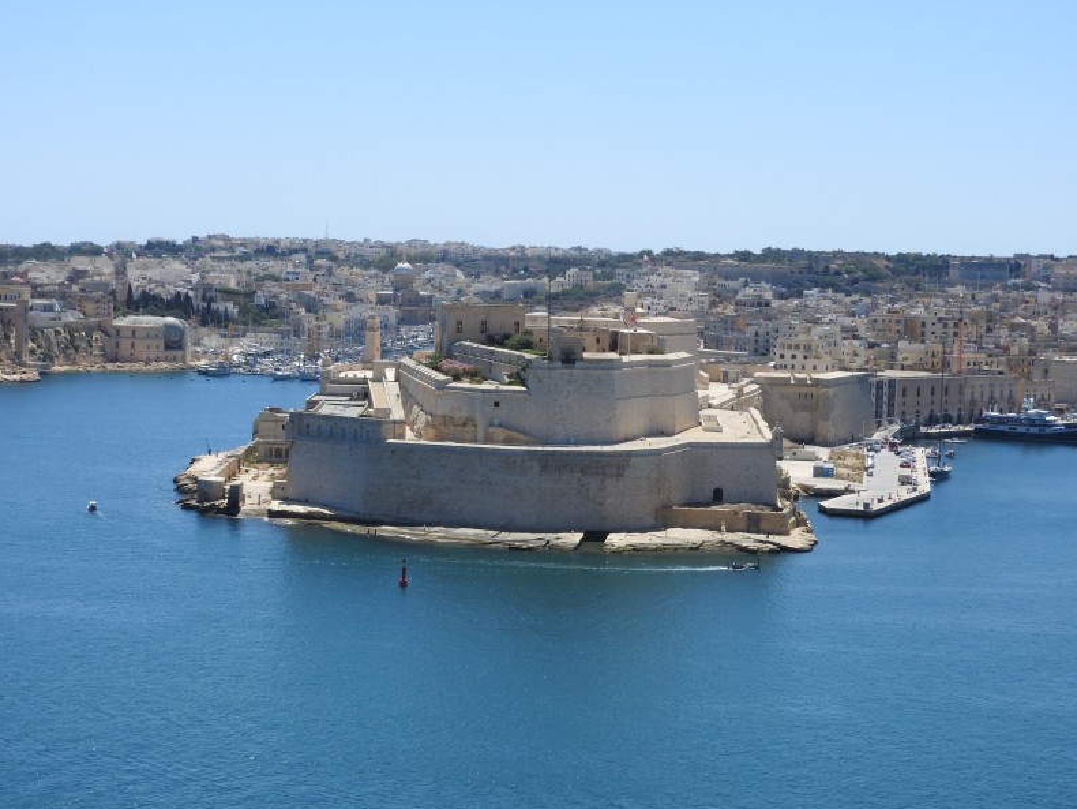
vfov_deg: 18.2
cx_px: 544
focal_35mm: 81
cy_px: 407
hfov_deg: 24.1
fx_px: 2521
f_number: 4.5
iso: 100
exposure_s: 1/1000
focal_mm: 14.3
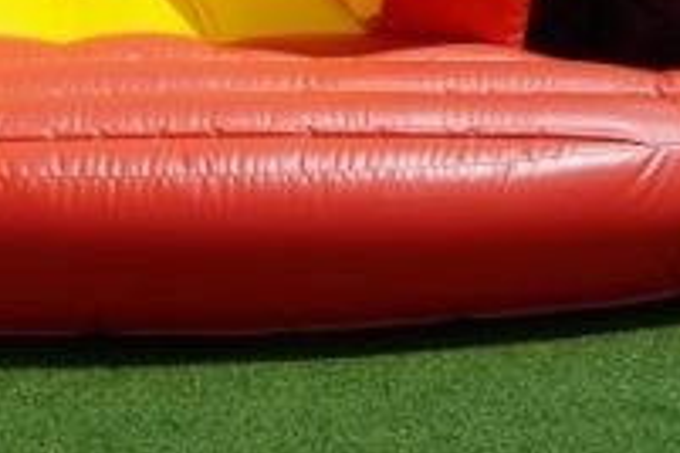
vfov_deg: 10.7
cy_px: -303
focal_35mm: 122
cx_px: 95
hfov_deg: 16.6
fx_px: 2304
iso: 100
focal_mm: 16
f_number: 10
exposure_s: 1/250
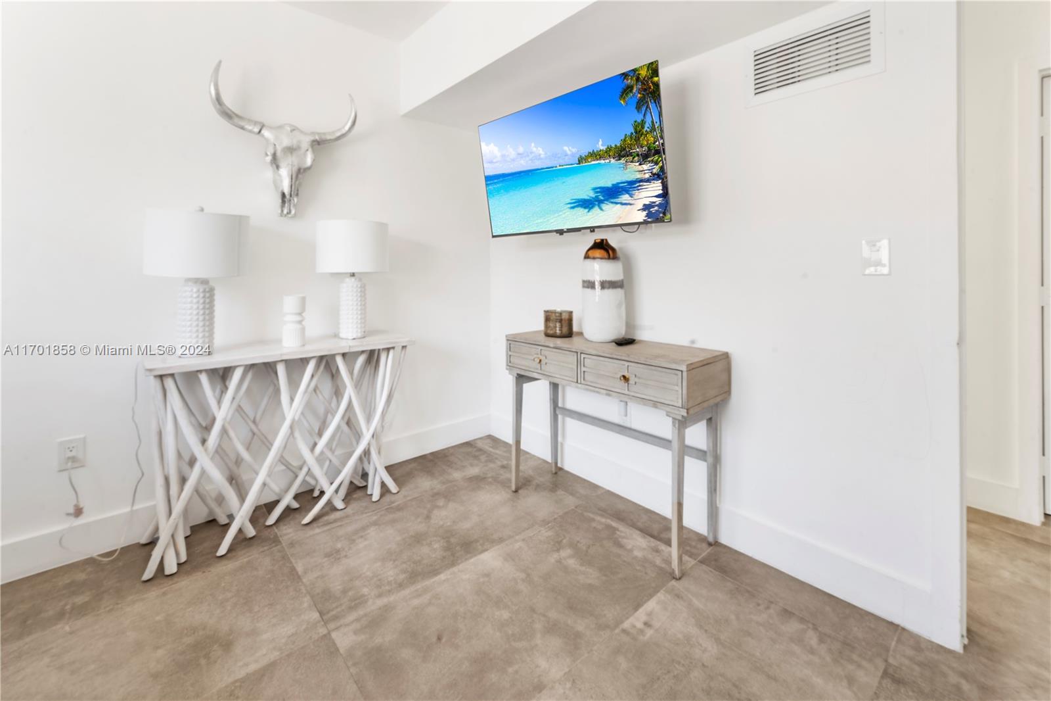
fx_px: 409
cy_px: 350
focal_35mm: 14
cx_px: 526
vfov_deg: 81.2
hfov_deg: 104.3
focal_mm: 14
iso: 100
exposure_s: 3.2
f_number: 16
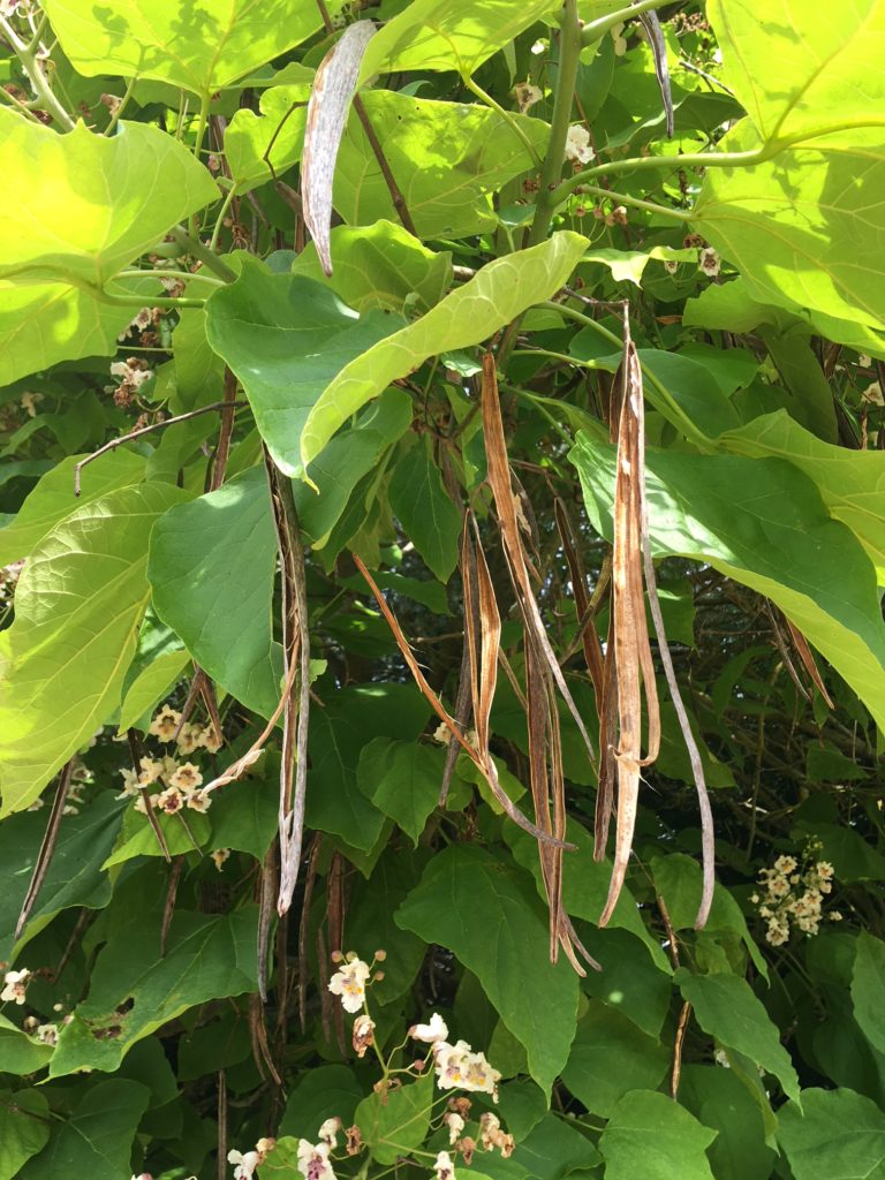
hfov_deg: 48.2
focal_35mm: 29
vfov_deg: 61.7
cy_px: 590
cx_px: 442
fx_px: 989
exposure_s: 1/179
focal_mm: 4.15
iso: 25
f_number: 2.2
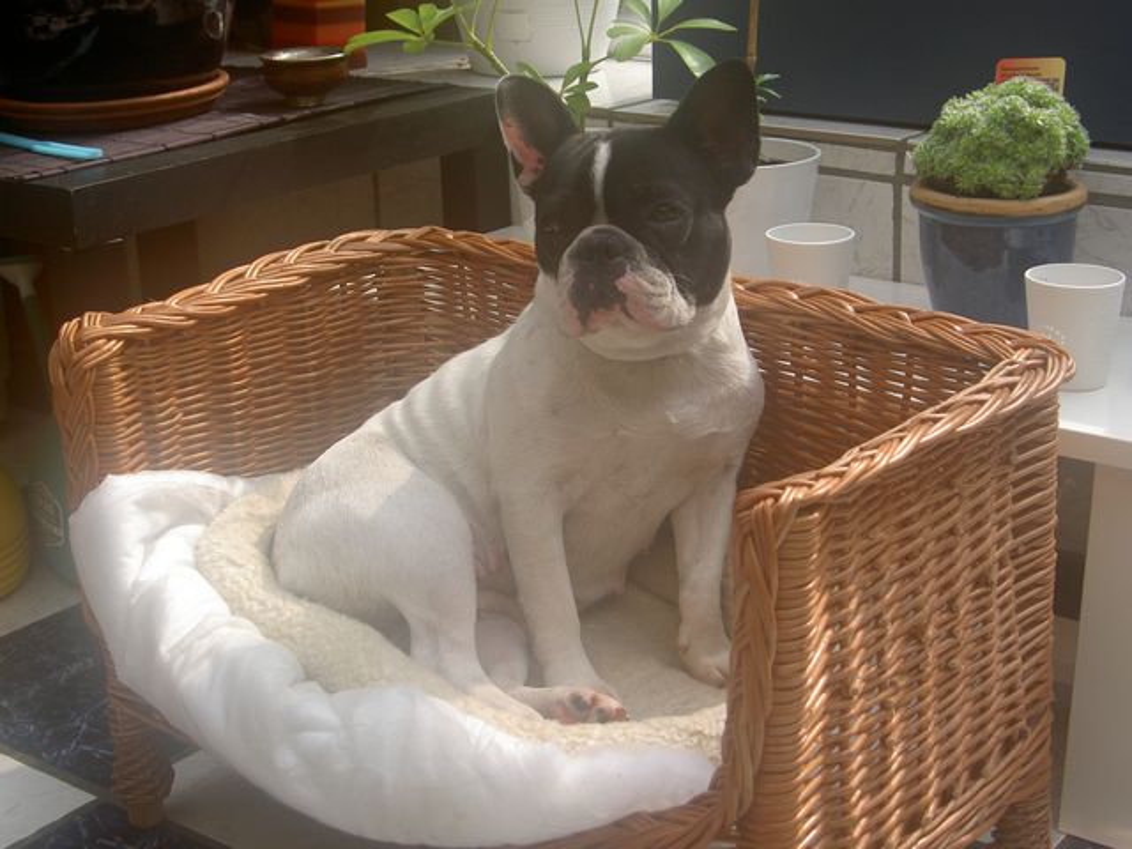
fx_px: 1799
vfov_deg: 26.6
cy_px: 424
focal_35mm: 55
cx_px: 566
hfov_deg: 34.9
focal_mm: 11.3
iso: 50
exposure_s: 1/320
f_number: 3.3
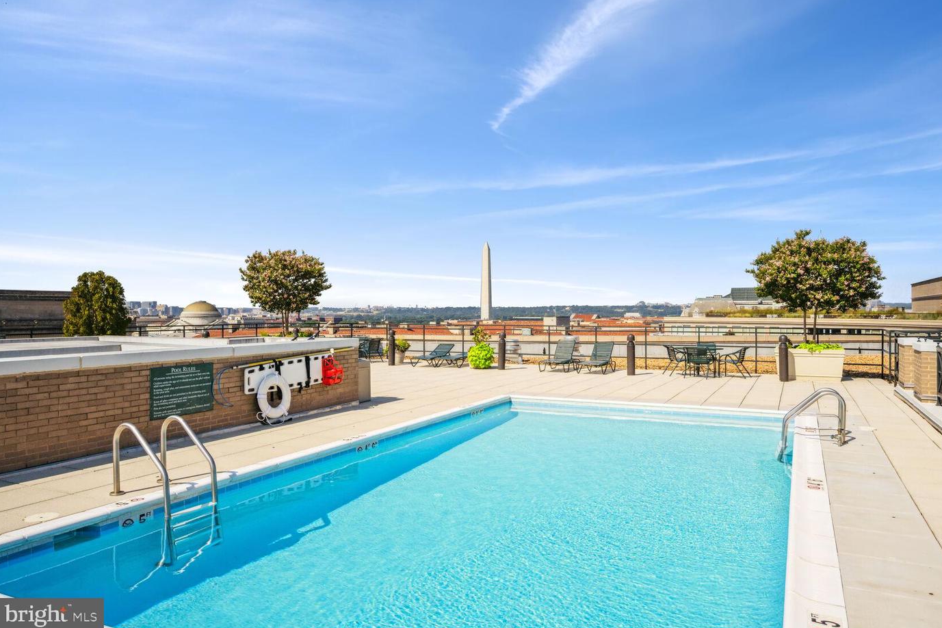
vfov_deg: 54.1
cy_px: 304
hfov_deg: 74.8
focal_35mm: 24
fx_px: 615
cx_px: 490
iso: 200
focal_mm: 22.5
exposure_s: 1/1000
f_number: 9
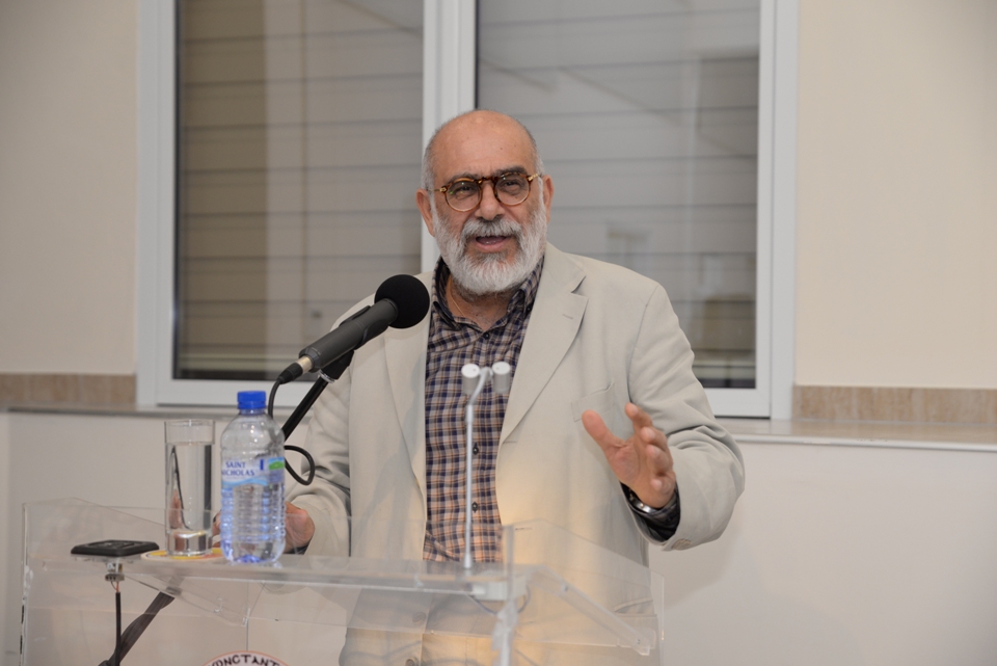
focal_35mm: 70
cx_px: 498
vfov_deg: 19.5
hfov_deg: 28.8
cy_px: 333
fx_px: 1939
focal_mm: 70
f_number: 5
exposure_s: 1/80
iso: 640
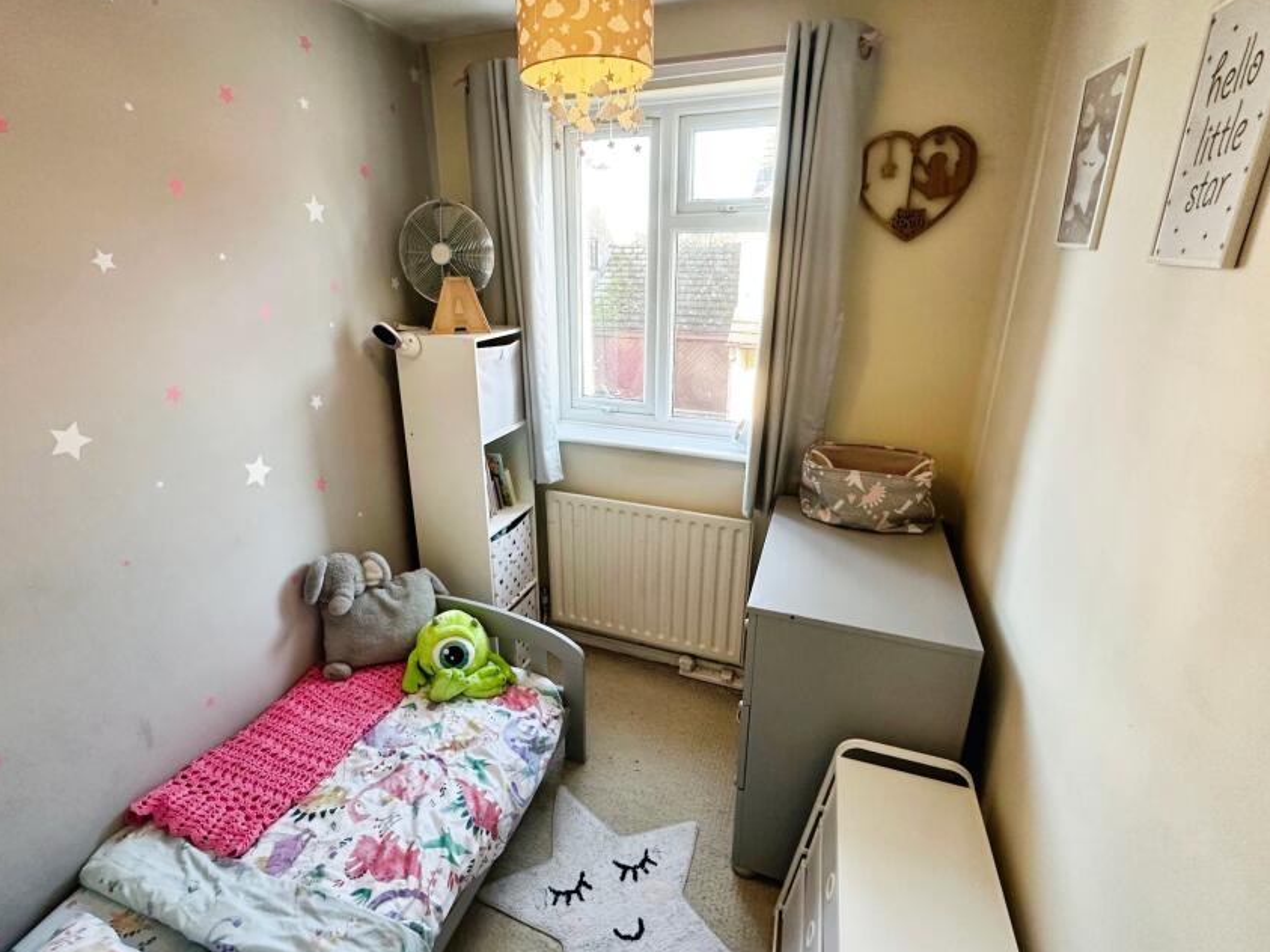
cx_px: 547
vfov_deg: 74.6
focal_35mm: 17
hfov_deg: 90.5
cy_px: 518
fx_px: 624
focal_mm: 2.22
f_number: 2.2
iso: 250
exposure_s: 1/100
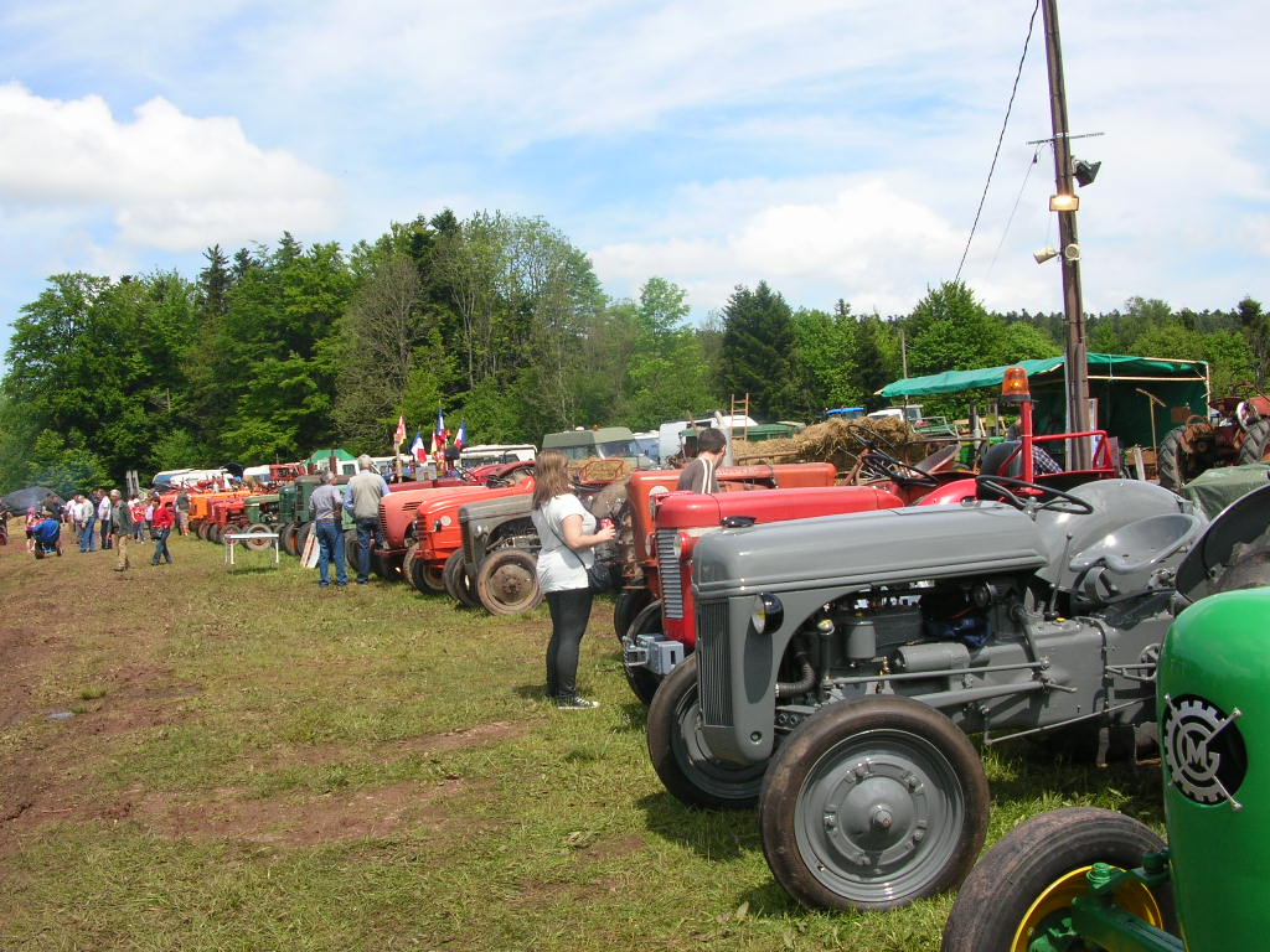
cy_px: 476
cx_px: 635
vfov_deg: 40.7
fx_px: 1284
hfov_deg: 52.6
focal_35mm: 35
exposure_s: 1/233
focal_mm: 5.8
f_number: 5.6
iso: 50
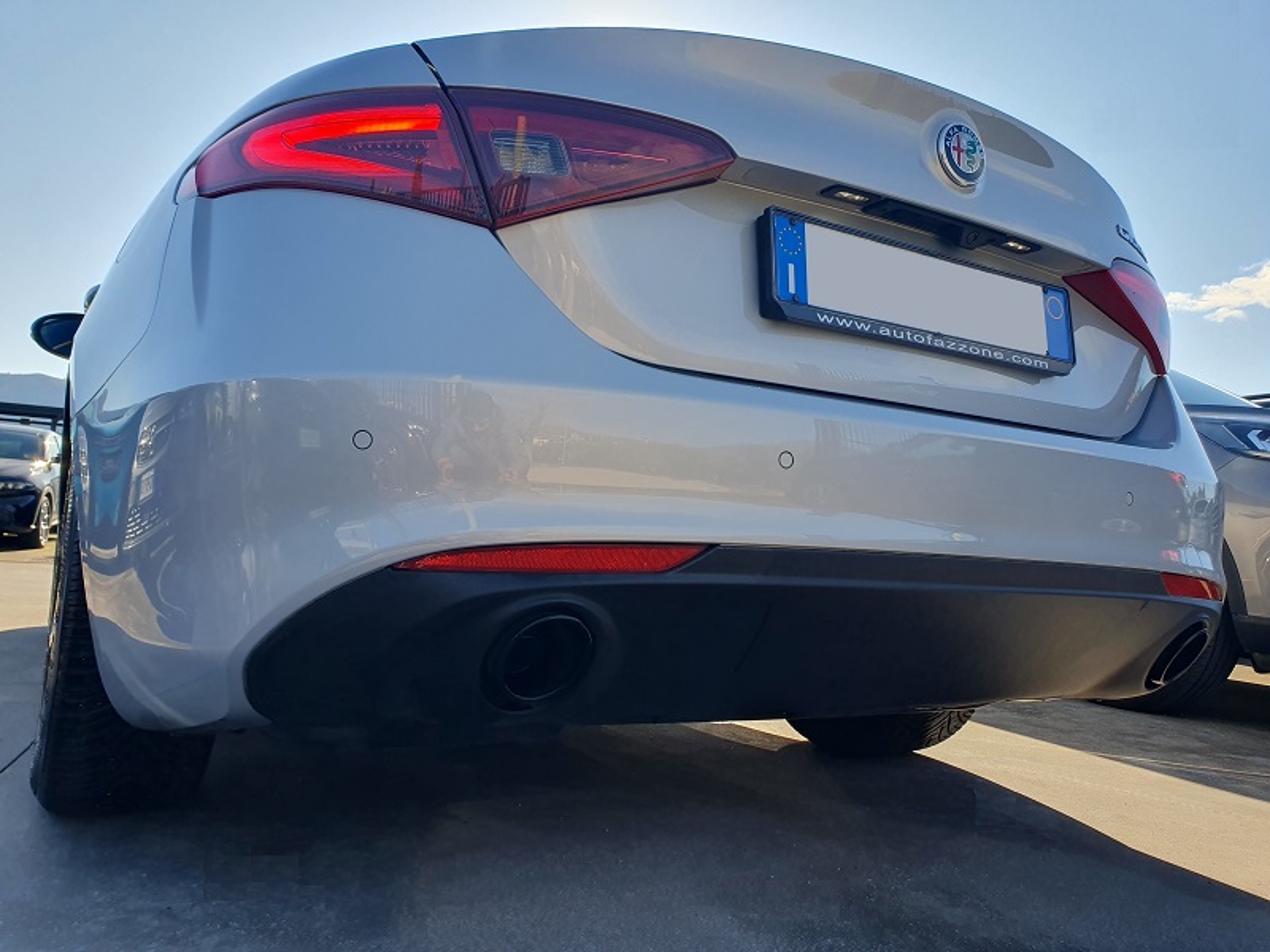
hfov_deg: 67.3
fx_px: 954
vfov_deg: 53.1
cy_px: 476
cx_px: 635
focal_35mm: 26
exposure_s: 1/740
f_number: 2.4
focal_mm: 4.32
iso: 50
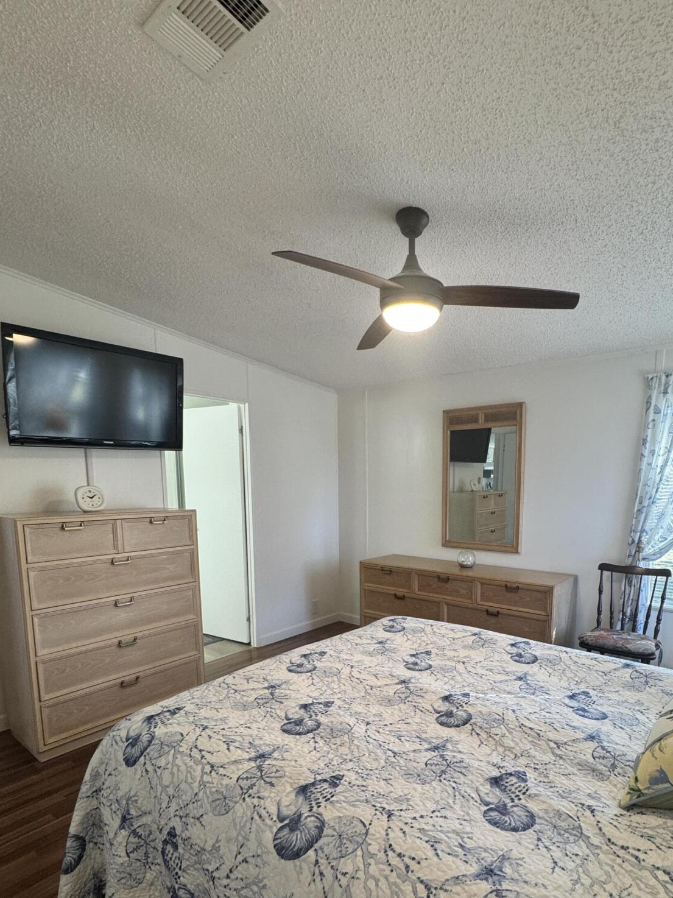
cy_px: 545
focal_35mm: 19
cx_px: 396
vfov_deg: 83.5
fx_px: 493
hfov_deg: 68.1
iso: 200
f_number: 2.2
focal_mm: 2.22
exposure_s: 1/120
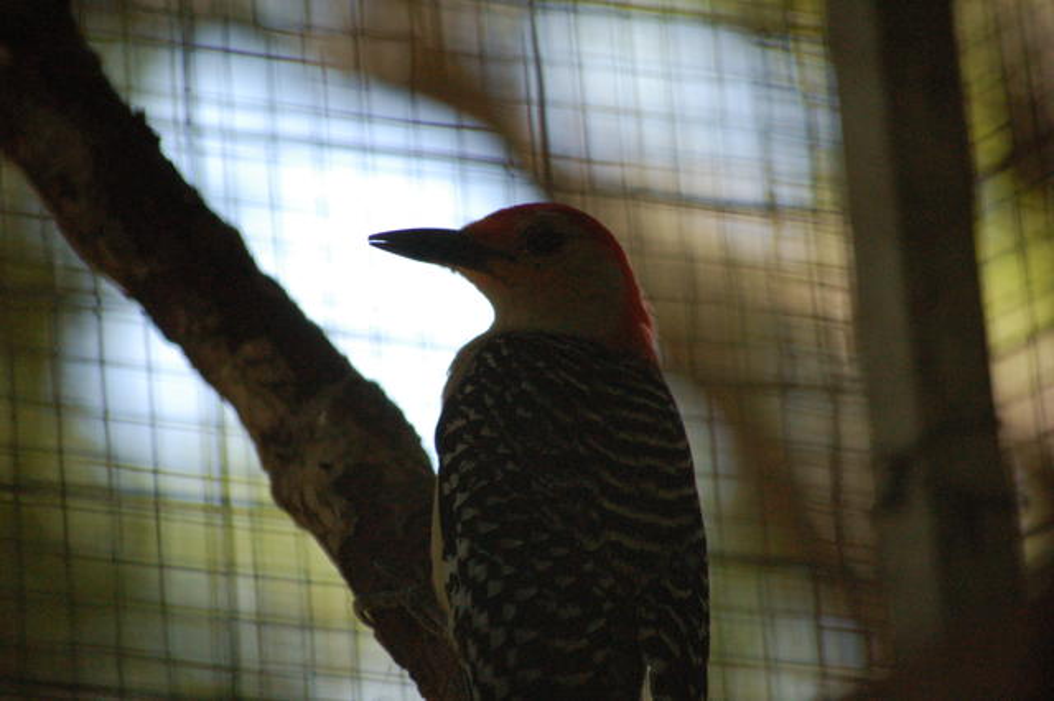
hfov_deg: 9.5
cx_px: 527
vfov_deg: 6.3
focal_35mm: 218
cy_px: 350
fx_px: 6364
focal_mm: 145
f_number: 5.3
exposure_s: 1/1000
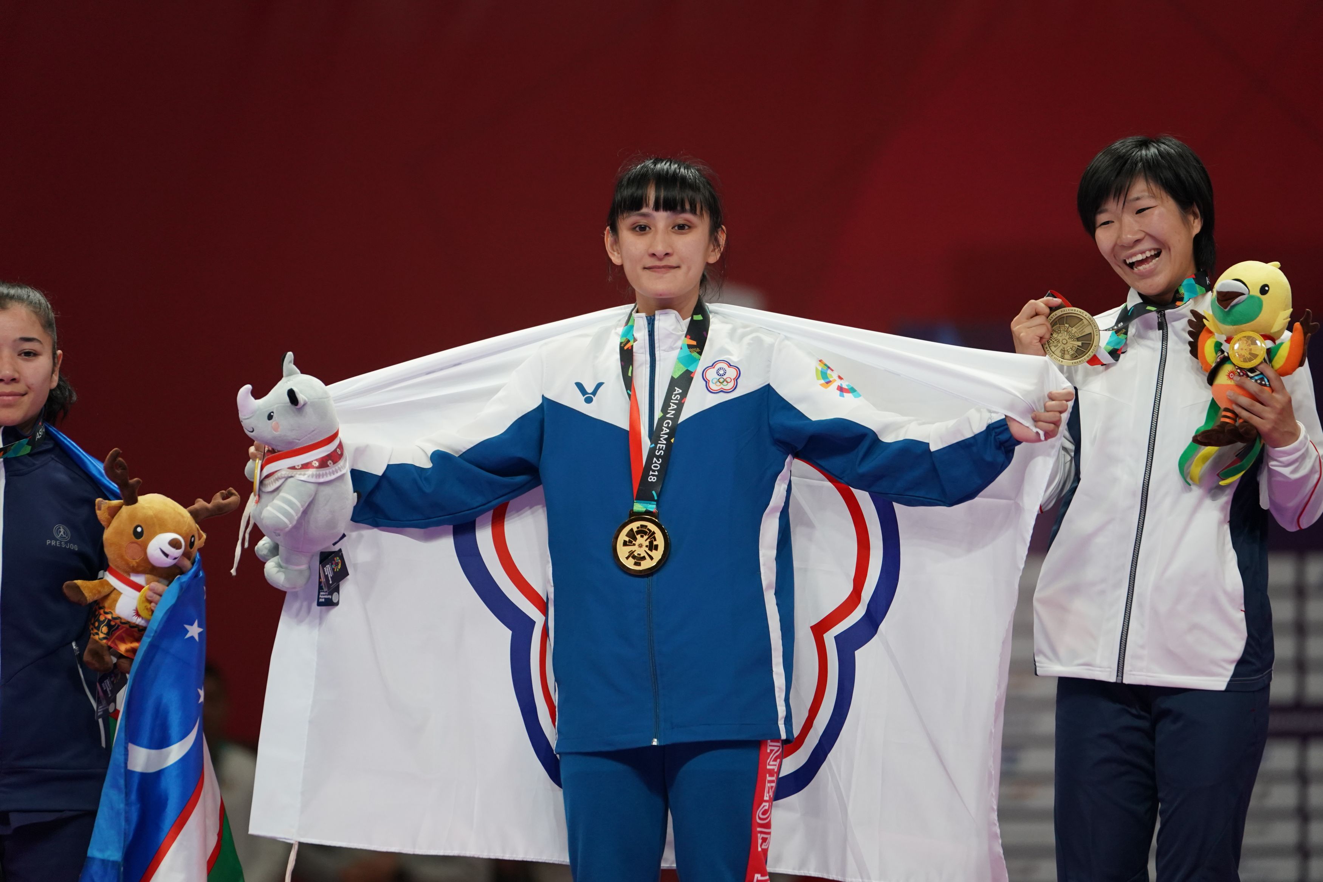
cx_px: 662
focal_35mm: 262
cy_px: 441
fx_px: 9627
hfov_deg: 7.9
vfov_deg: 5.2
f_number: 4
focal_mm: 262
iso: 2000
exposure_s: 1/500
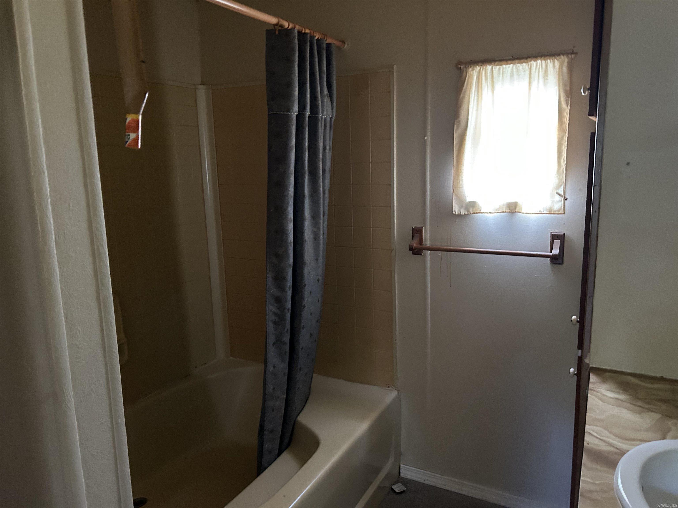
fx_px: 509
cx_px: 339
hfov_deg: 67.3
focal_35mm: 26
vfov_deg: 53.1
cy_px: 254
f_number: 1.5
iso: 640
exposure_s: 1/31
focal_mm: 5.7
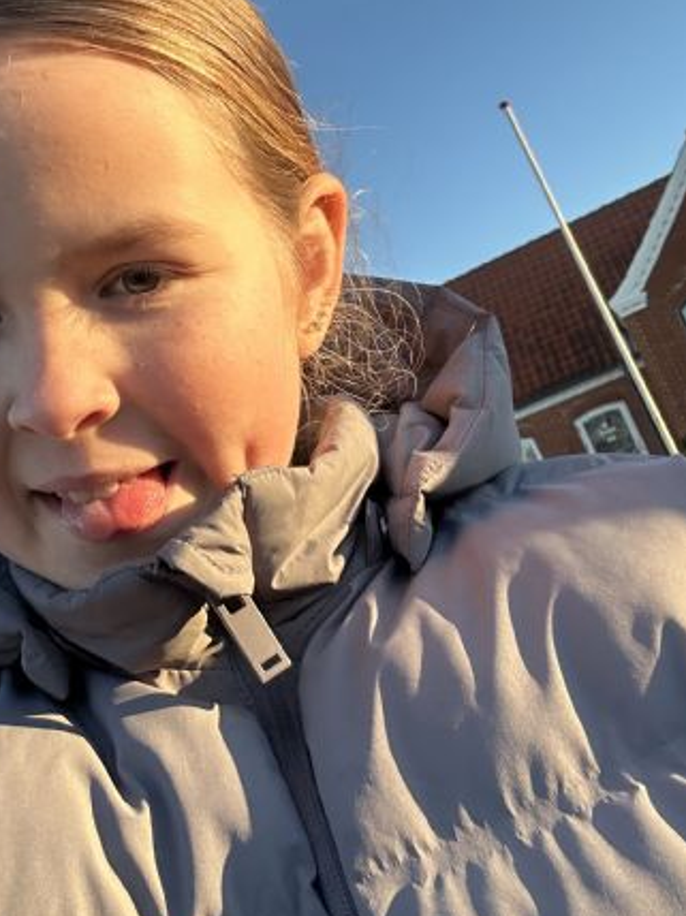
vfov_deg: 44.8
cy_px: 423
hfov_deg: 33.9
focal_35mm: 42
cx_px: 207
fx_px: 1111
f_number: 1.9
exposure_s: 1/204
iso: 25
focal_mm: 2.69
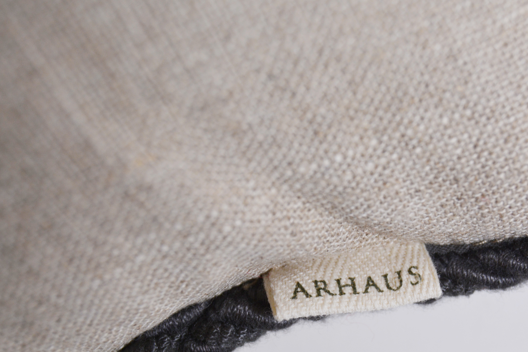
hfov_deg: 27.2
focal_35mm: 74
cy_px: 242
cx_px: 345
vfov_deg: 18.4
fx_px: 1085
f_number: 5.6
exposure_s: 1/125
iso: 400
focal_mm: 34
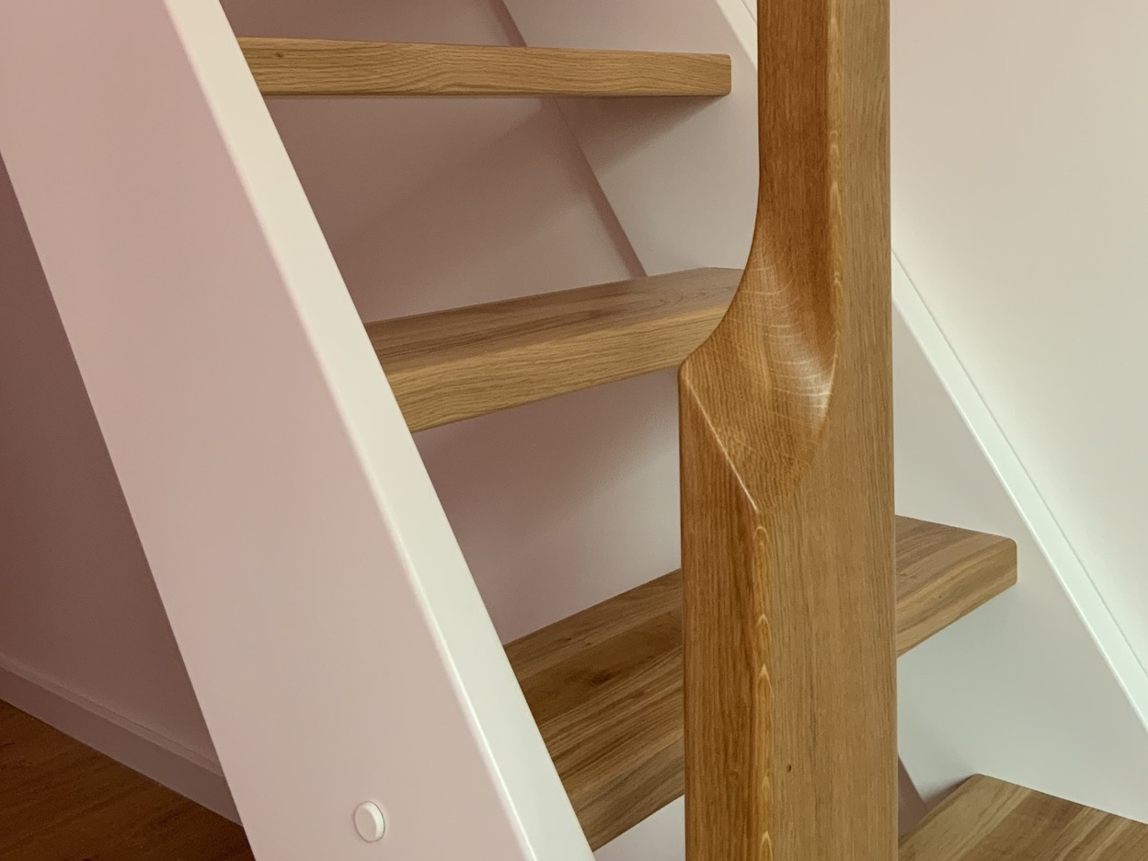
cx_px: 574
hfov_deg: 61.7
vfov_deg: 48.2
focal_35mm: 29
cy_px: 430
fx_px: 962
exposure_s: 1/60
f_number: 1.8
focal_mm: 3
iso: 125
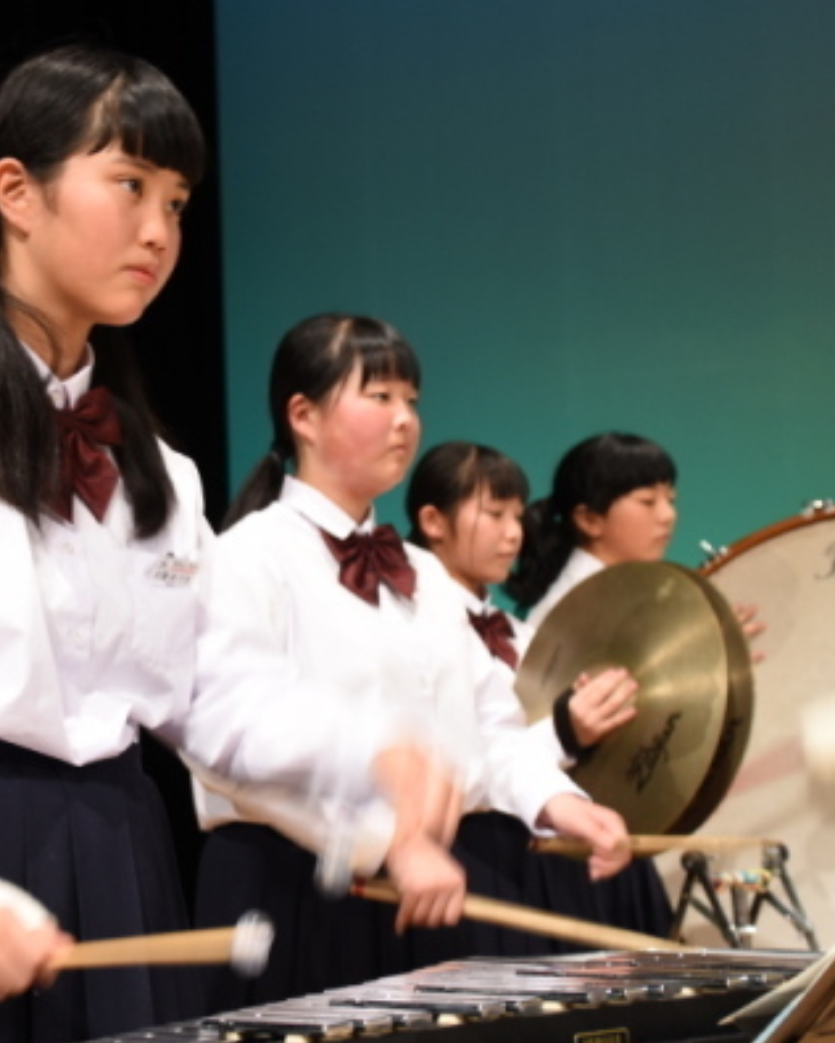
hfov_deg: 18.7
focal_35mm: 81
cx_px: 126
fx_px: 2501
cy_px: 523
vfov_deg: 23.6
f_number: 4.2
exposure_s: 1/20
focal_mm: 38
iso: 400
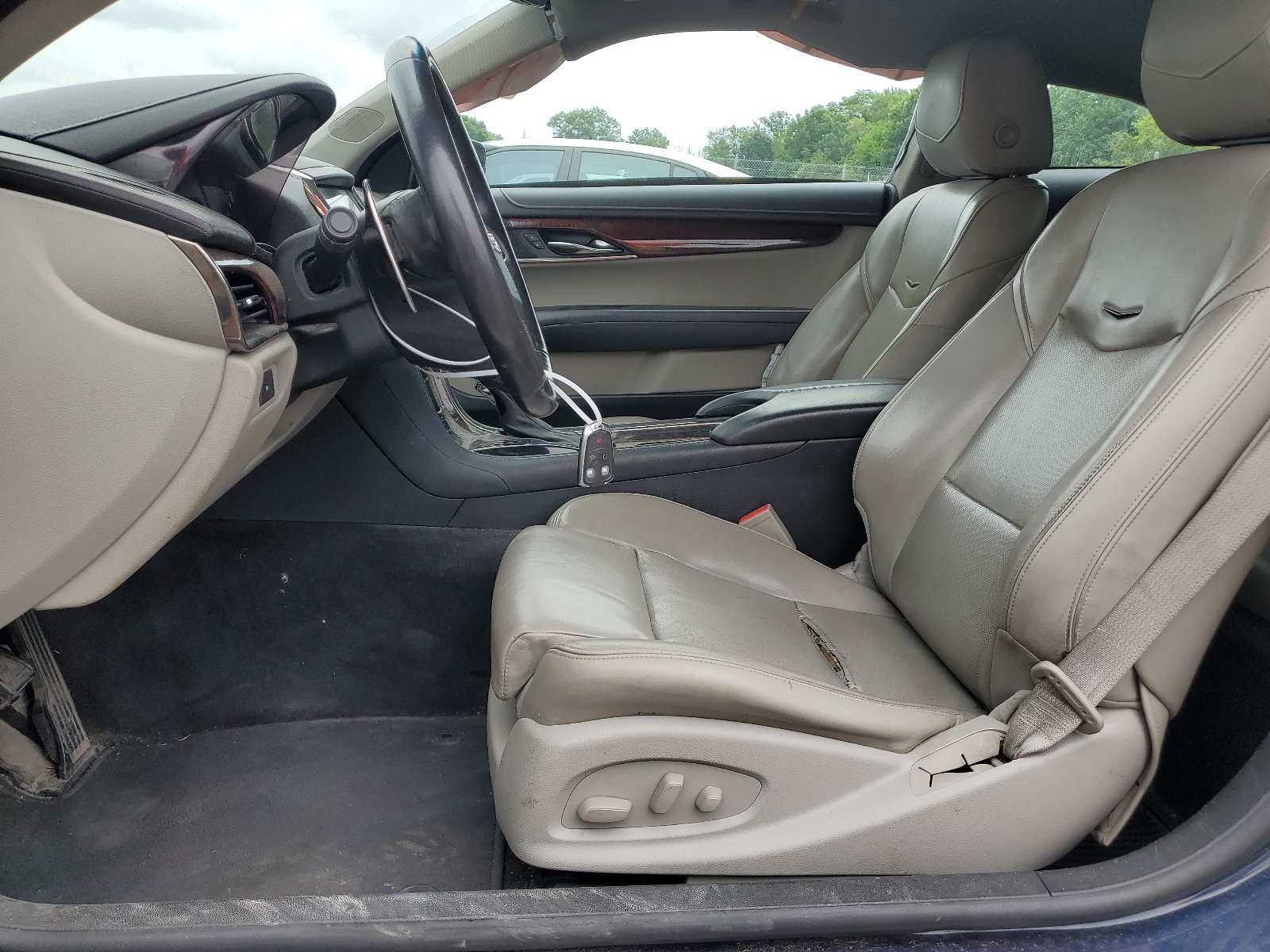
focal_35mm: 26
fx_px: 954
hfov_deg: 67.3
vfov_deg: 53.1
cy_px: 476
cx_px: 635
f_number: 1.5
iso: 50
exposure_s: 1/625
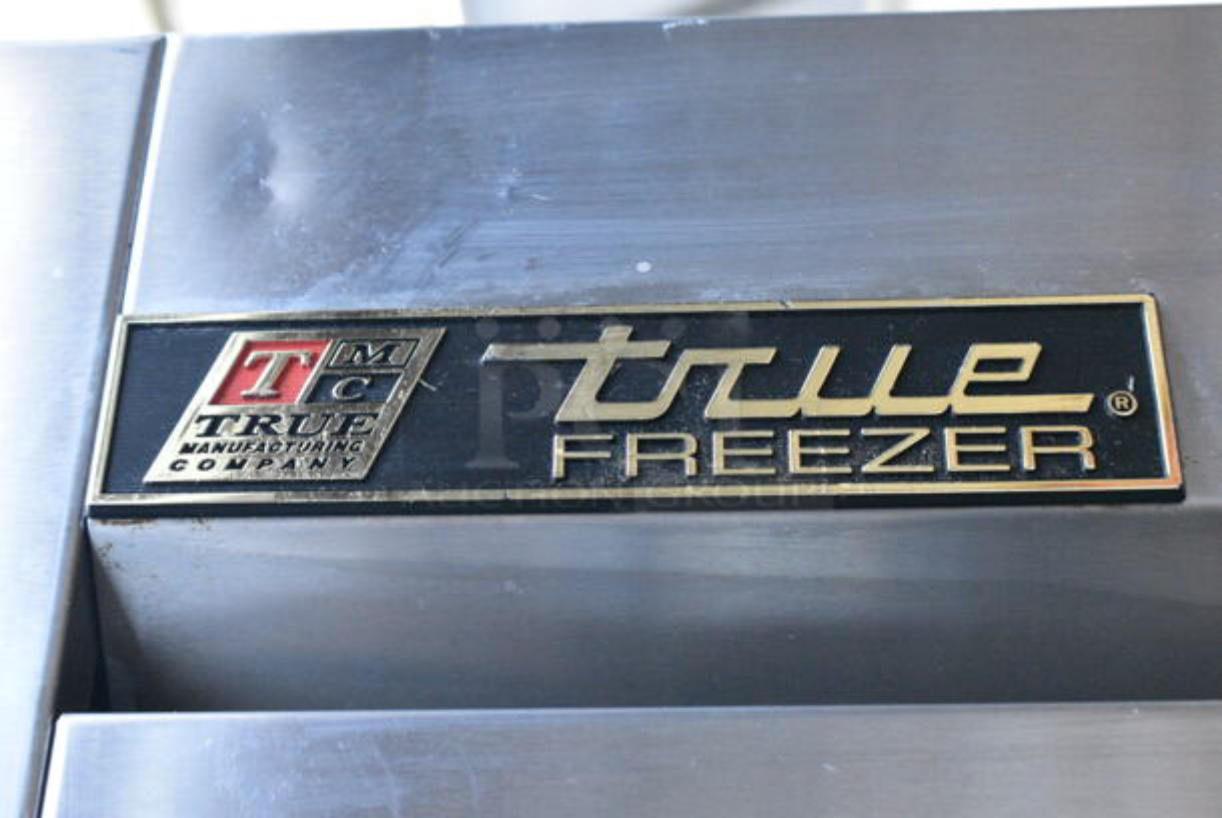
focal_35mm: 68
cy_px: 409
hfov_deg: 29.8
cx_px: 611
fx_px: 2293
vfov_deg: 20.2
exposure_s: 1/250
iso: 6400
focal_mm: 45
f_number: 8
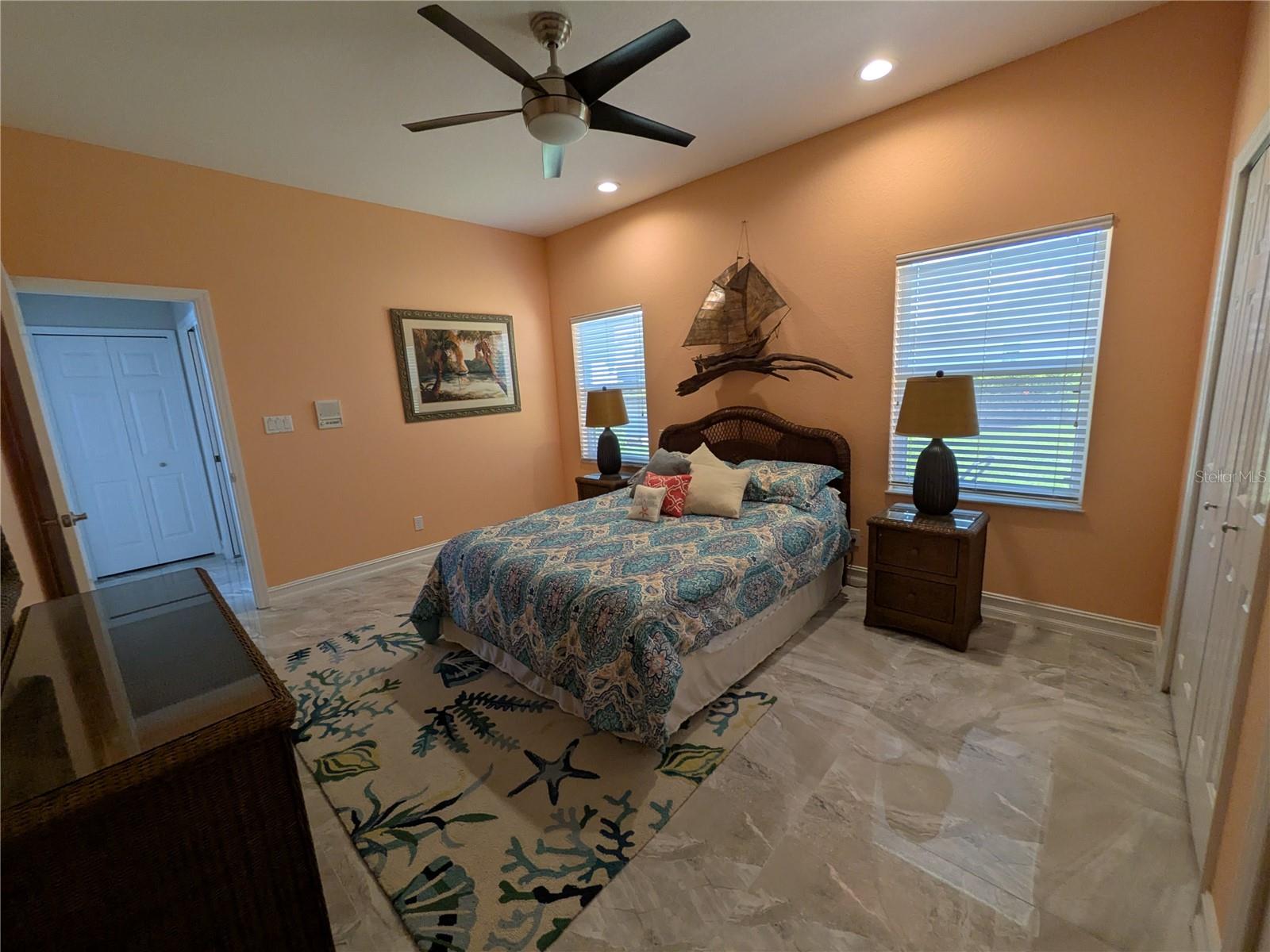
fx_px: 514
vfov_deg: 85.7
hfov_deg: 102.1
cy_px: 476
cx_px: 635
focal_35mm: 14
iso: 74
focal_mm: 1.83
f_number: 2.2
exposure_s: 1/60
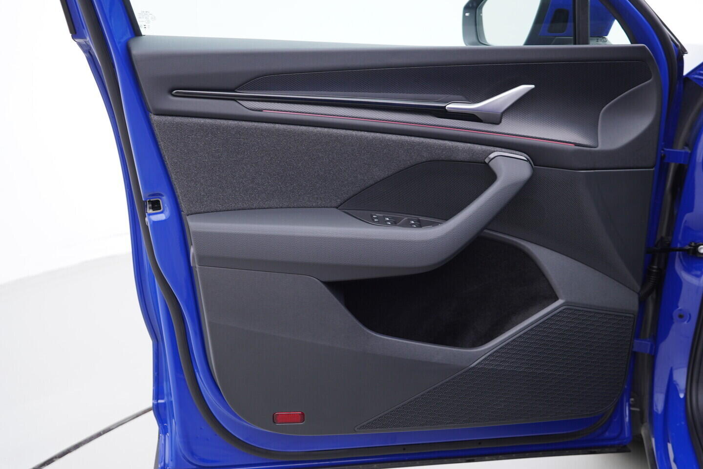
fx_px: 703
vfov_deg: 36.9
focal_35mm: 36
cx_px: 352
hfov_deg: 53.1
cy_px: 234
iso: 125
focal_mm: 24
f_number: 2.8
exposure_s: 1/40
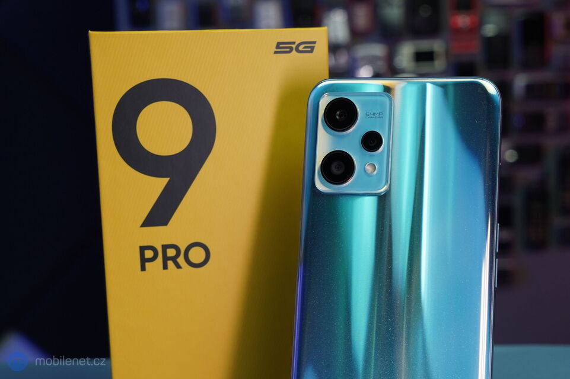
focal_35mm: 45
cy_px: 190
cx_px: 285
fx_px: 712
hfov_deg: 43.6
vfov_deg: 29.8
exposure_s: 1/160
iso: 800
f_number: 7.1
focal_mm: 45
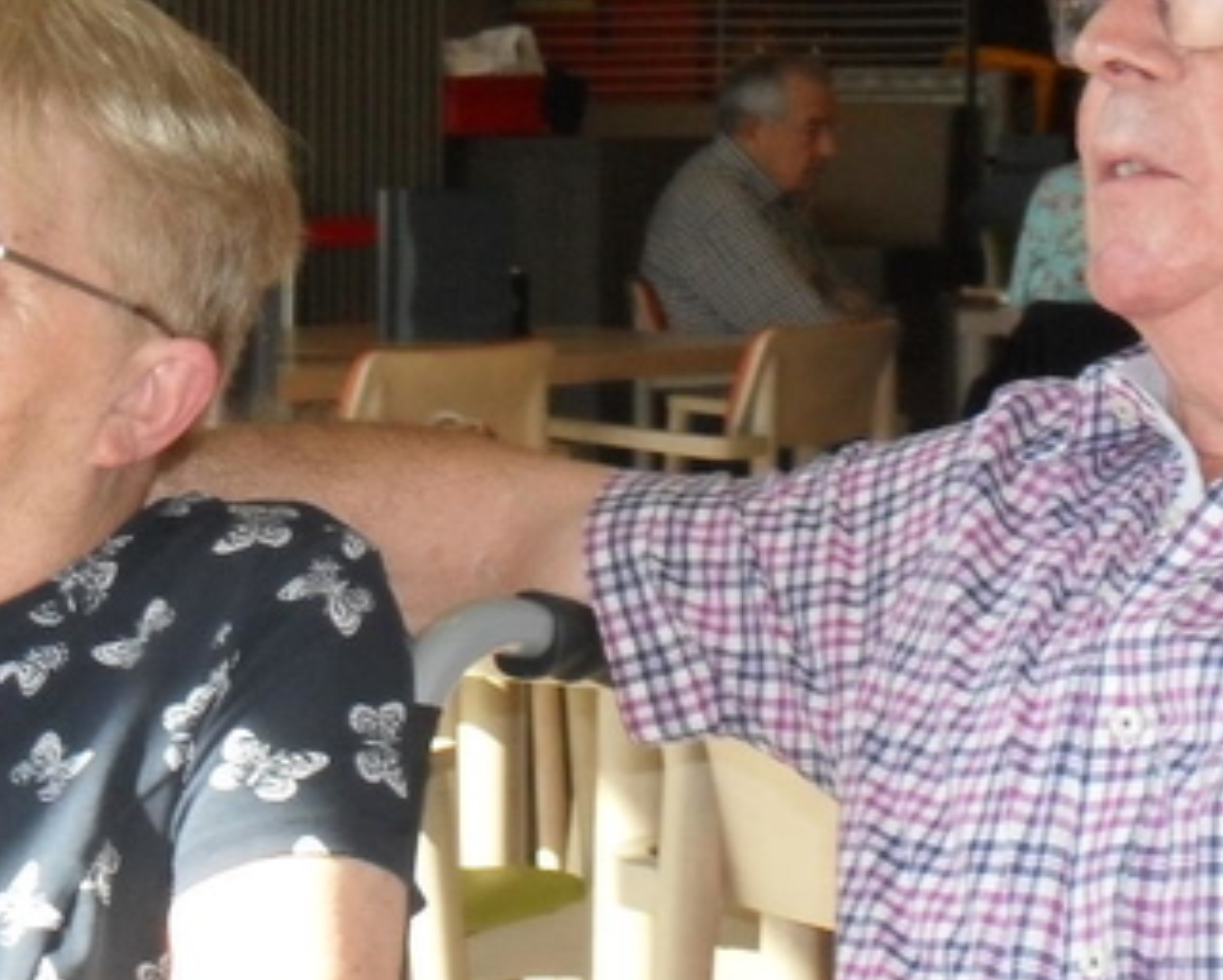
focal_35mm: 140
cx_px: 627
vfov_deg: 11.0
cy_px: 471
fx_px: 5071
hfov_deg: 13.8
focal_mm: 13.6
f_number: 5
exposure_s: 1/60
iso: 240
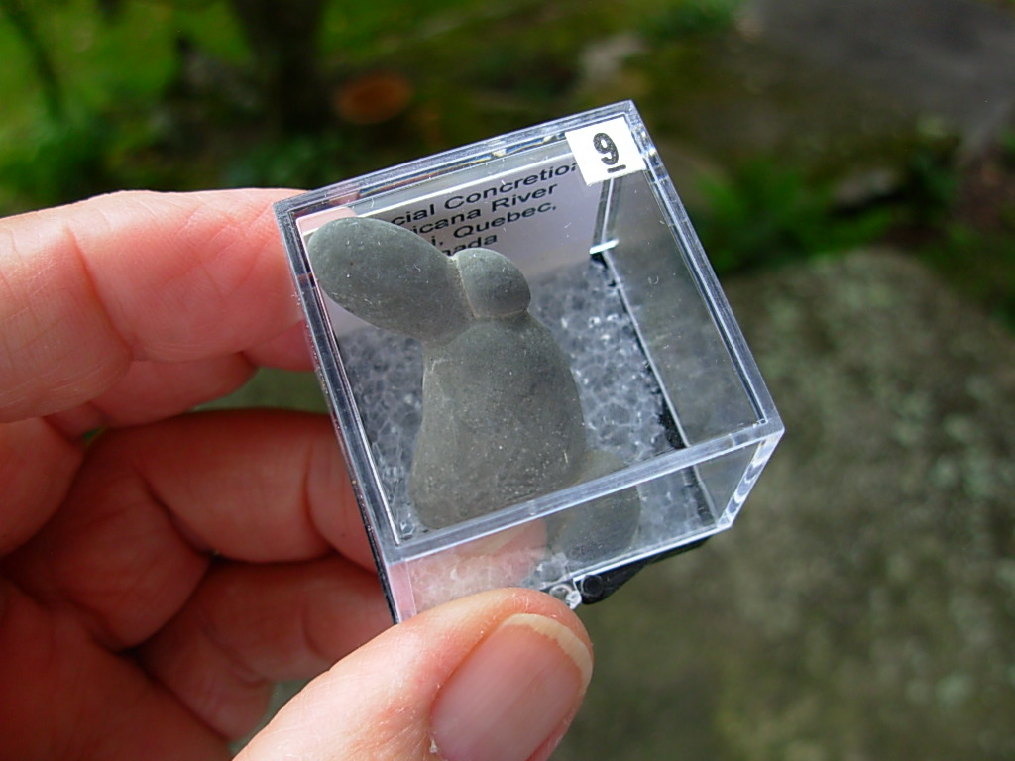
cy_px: 380
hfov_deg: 49.0
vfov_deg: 37.7
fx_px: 1114
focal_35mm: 38
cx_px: 508
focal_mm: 6.3
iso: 50
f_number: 2.9
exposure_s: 1/98.7
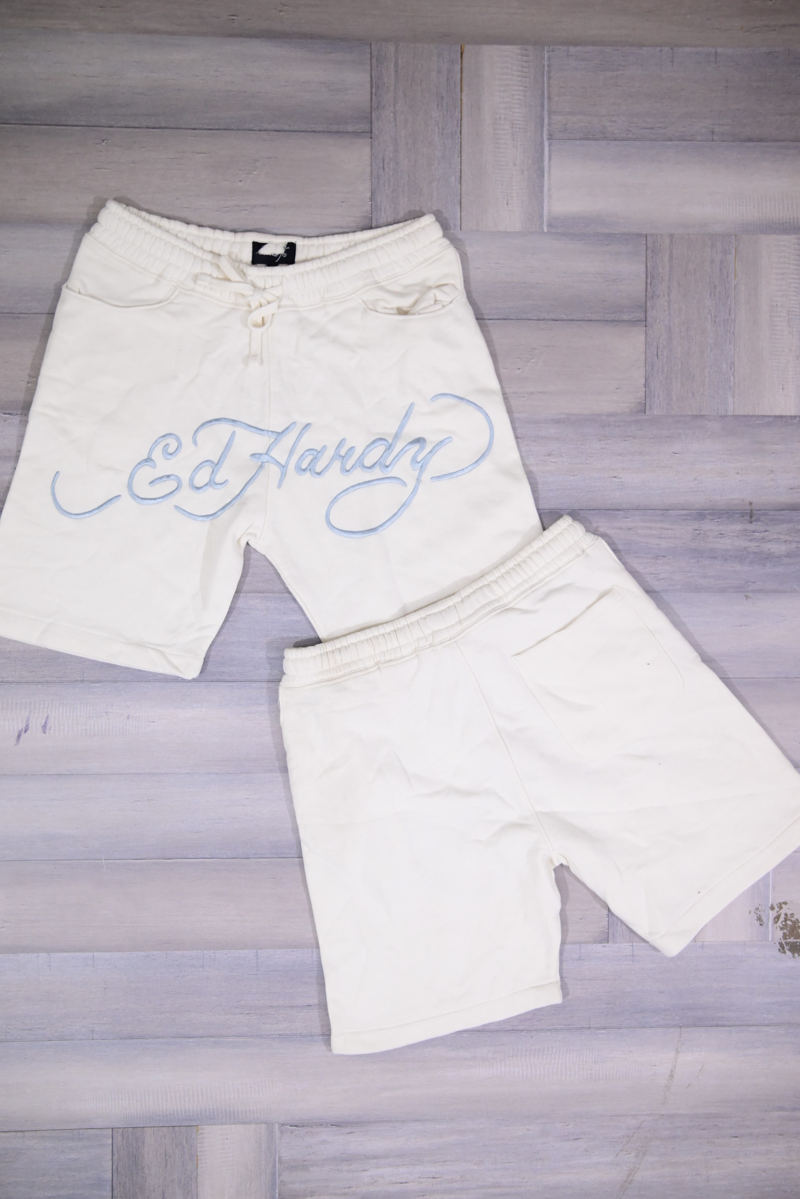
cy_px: 600
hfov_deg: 37.9
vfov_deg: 54.4
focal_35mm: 35
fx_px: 1165
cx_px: 400
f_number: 2.5
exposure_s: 1/100
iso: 800
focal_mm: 35
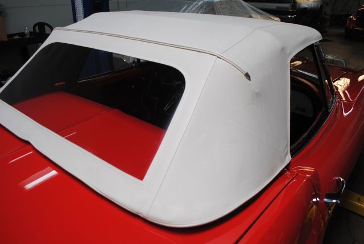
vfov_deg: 48.1
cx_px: 182
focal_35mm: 27
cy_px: 122
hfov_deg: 67.3
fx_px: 273
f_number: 4
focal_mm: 18
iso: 100
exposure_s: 1/60
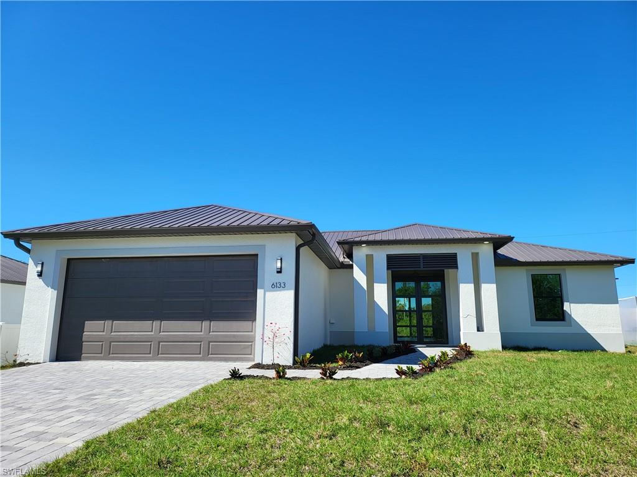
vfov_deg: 56.8
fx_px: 442
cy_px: 238
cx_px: 318
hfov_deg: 71.6
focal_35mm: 24
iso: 40
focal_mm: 5
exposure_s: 1/1925
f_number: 1.8
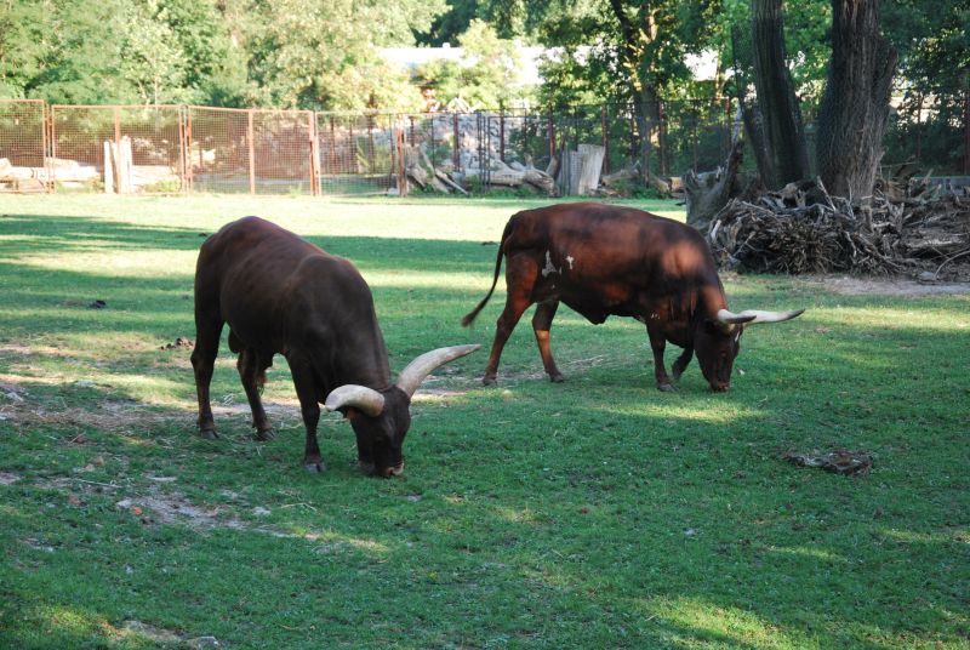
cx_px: 485
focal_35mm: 99
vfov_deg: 13.9
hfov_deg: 20.6
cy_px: 325
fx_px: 2671
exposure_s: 1/125
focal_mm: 66
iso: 360
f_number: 5.3
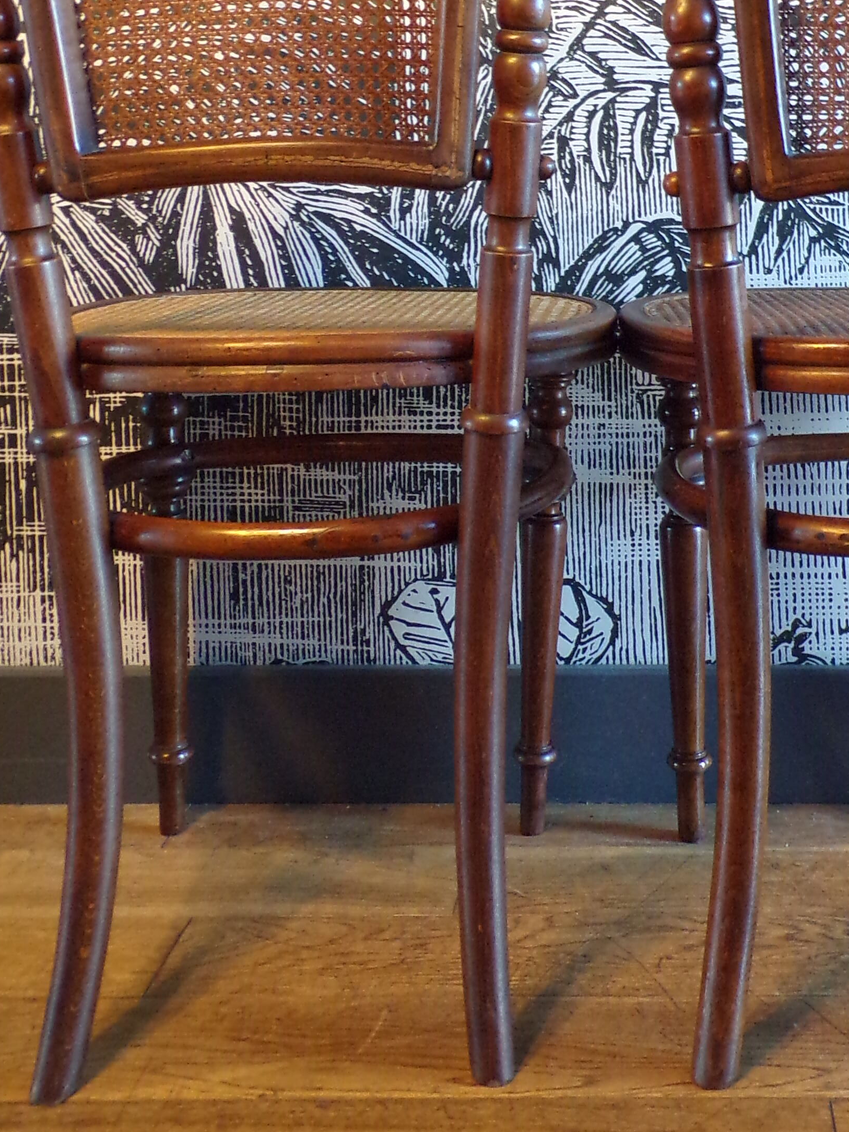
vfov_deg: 36.6
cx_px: 638
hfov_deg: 28.1
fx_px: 1668
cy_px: 284
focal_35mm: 51
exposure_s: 1/17
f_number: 3
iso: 322
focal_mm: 4.3
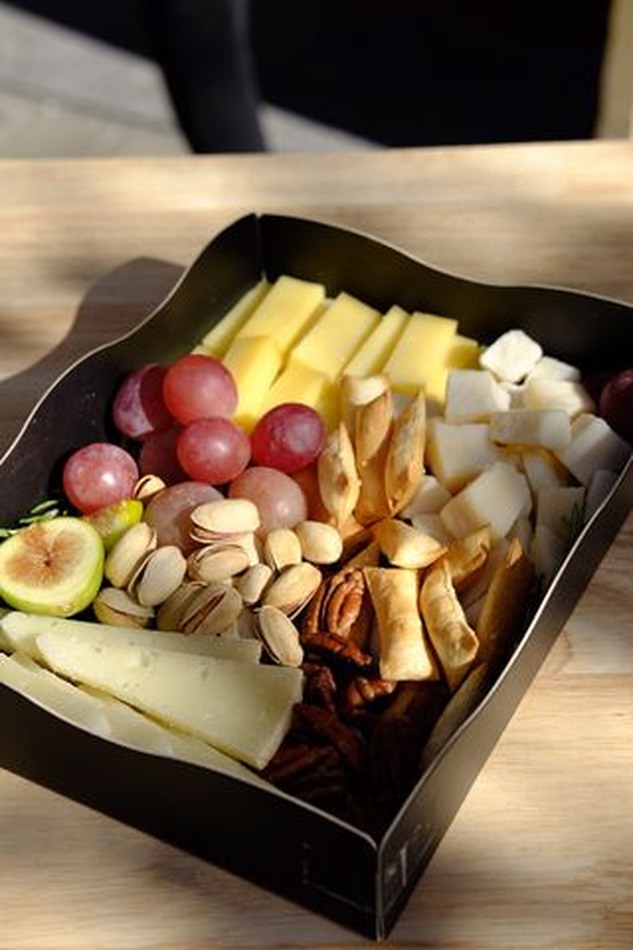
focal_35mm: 53
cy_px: 475
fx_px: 1398
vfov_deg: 37.5
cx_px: 316
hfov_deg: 25.5
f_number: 5.6
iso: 200
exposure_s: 1/420
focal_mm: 35
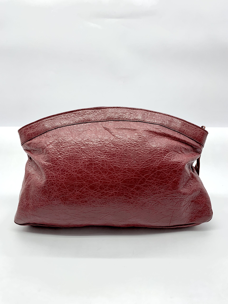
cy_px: 152
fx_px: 228
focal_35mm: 26
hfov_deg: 53.1
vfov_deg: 67.3
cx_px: 114
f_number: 1.8
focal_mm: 4.25
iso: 32
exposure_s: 1/100
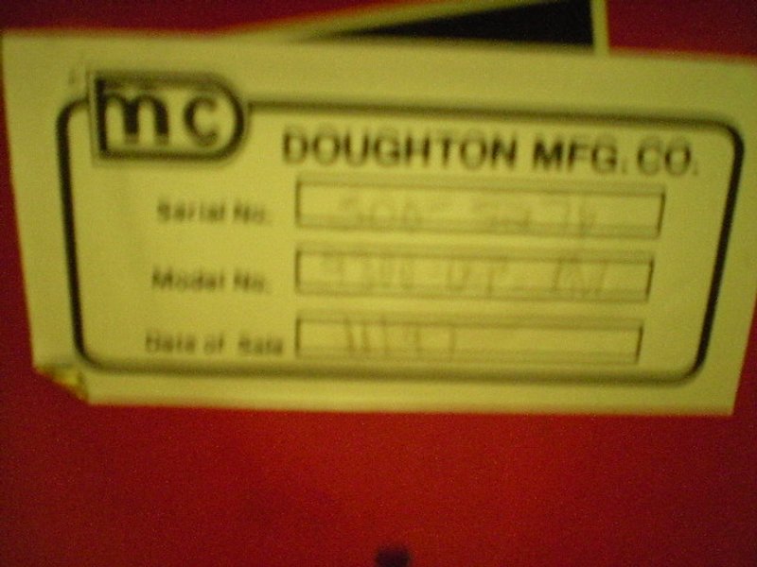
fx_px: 831
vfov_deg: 37.7
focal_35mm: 38
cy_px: 284
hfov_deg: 49.0
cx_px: 378
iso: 800
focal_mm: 6.3
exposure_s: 1/5.5
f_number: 3.1
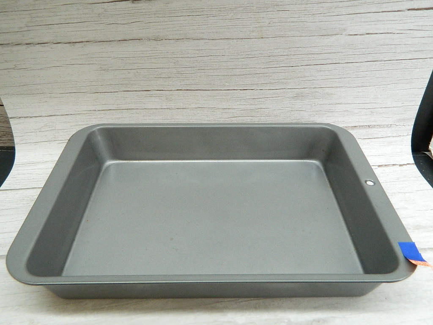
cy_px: 162
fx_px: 350
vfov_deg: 49.7
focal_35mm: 28
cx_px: 216
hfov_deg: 63.4
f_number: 3.2
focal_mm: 5.1
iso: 400
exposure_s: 1/125
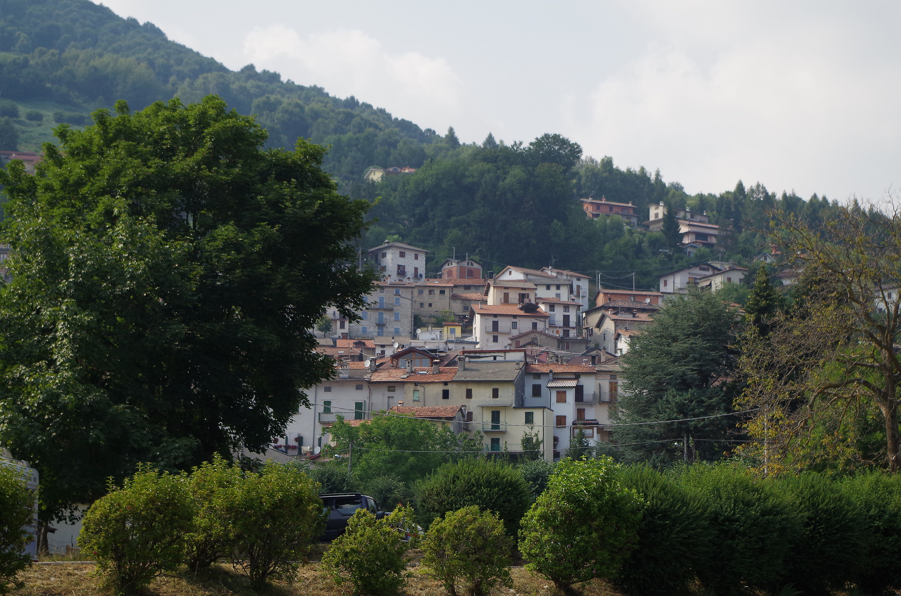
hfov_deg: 24.8
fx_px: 2048
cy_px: 298
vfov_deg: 16.6
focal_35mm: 82
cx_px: 450
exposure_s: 1/320
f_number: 7.1
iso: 400
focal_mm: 55
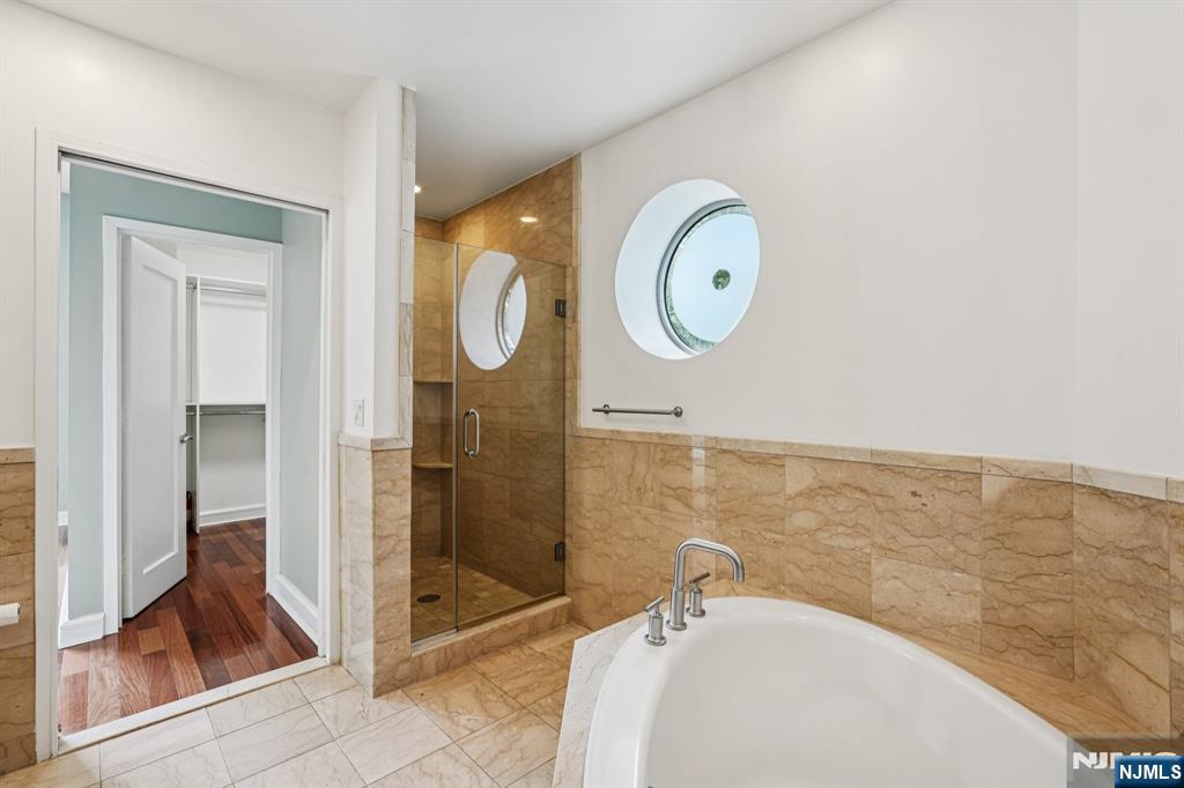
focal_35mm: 16
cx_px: 592
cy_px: 394
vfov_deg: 73.7
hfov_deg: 96.8
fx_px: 526
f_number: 8
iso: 400
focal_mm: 16
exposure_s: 1/20
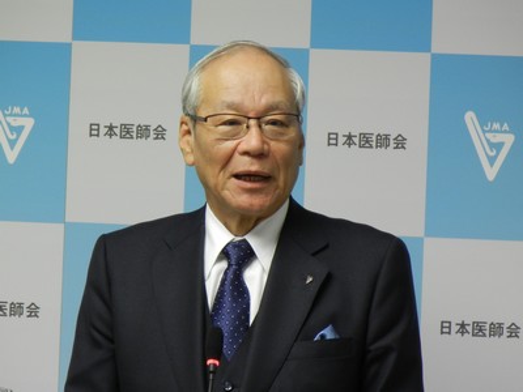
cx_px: 262
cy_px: 196
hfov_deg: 6.6
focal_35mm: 300
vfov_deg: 5.0
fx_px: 4533
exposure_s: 1/17.7
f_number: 5.6
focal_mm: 54
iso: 400
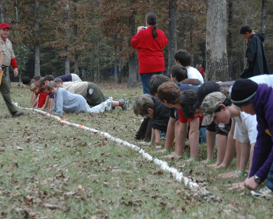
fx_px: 1132
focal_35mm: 140
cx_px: 129
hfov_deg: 13.8
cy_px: 110
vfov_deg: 11.0
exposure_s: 1/60
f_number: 5.3
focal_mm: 82
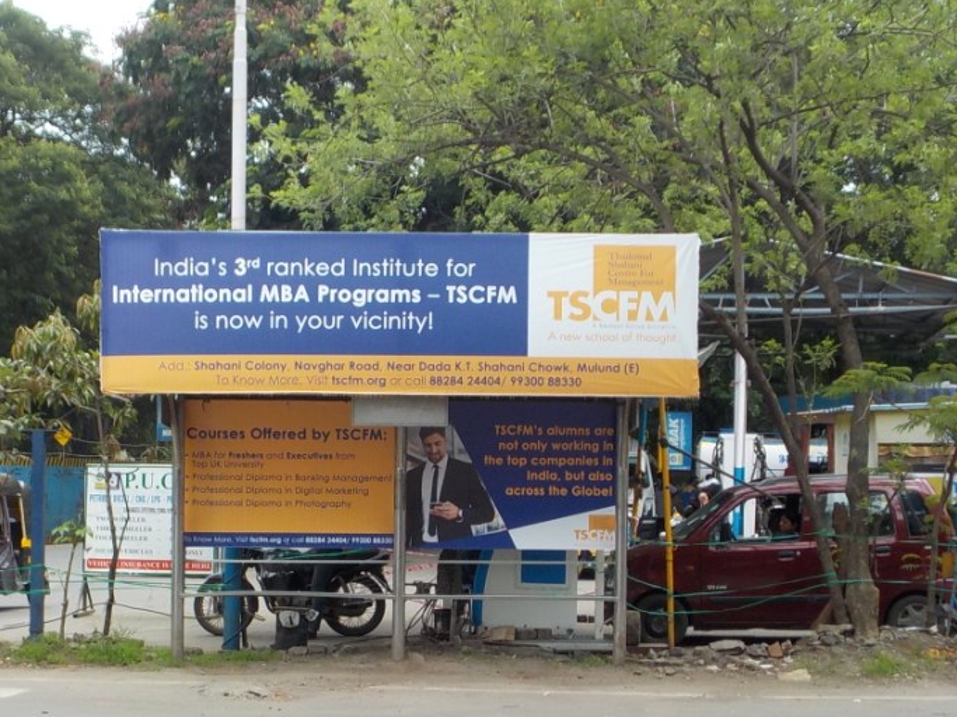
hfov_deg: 33.8
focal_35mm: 57
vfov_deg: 25.5
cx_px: 447
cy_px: 494
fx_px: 1576
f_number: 3.7
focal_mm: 5.2
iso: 125
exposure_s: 1/400
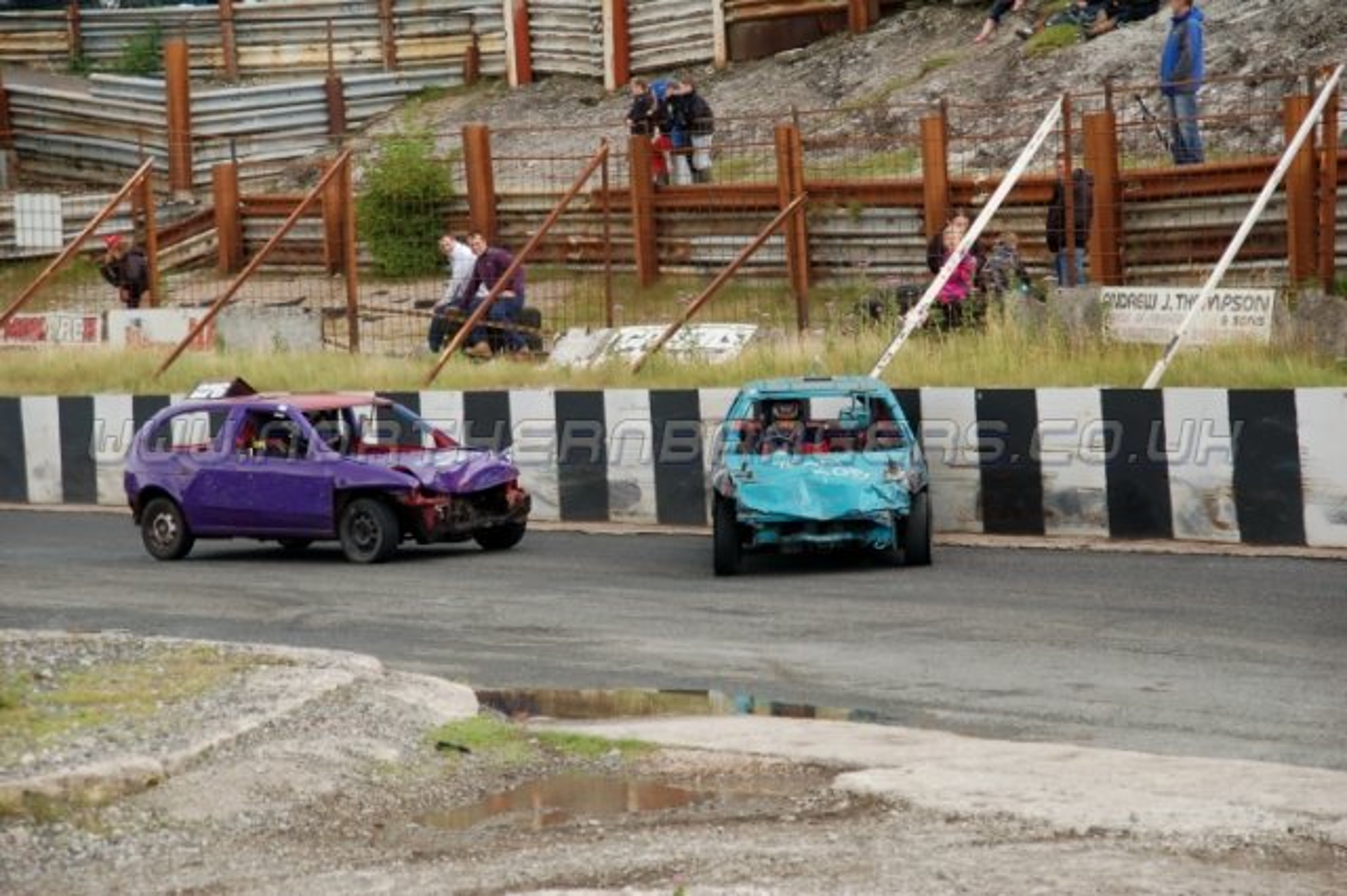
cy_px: 448
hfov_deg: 17.5
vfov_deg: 11.7
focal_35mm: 117
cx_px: 674
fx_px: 4375
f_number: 5.6
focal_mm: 78
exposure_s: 1/640
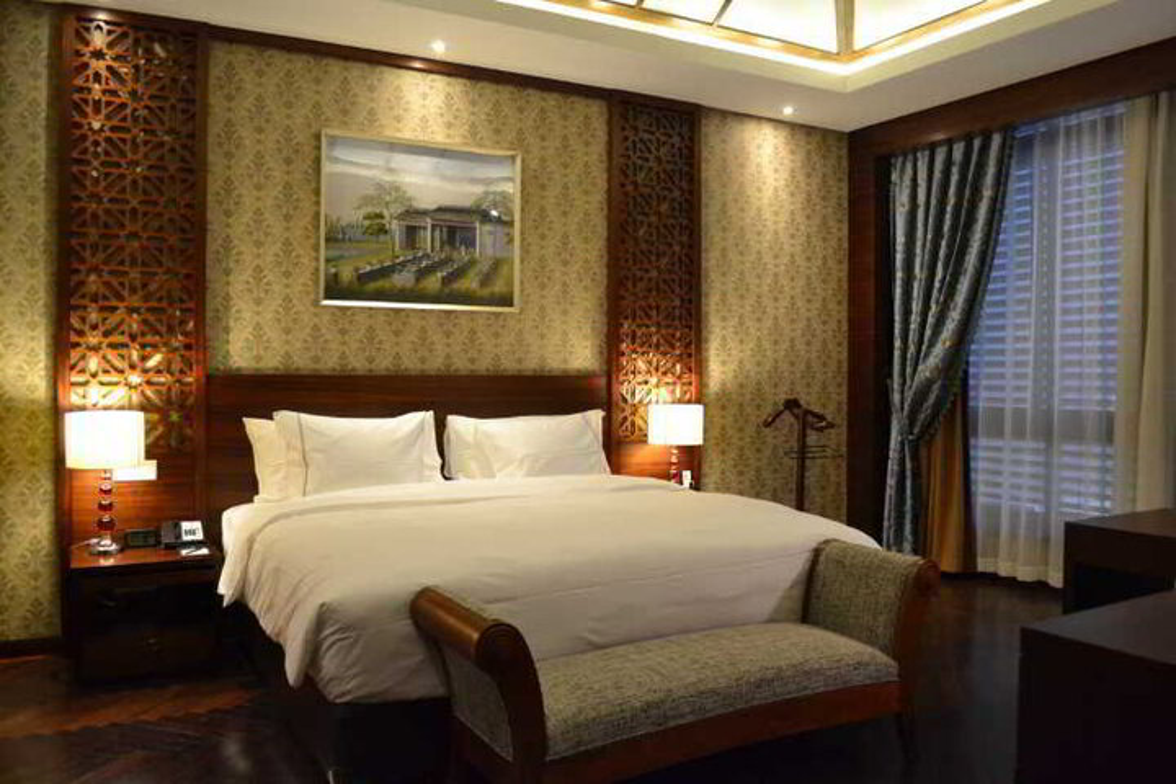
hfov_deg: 67.4
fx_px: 882
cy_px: 392
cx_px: 588
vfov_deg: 47.9
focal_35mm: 27
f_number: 3.5
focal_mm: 18
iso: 2000
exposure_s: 1/30
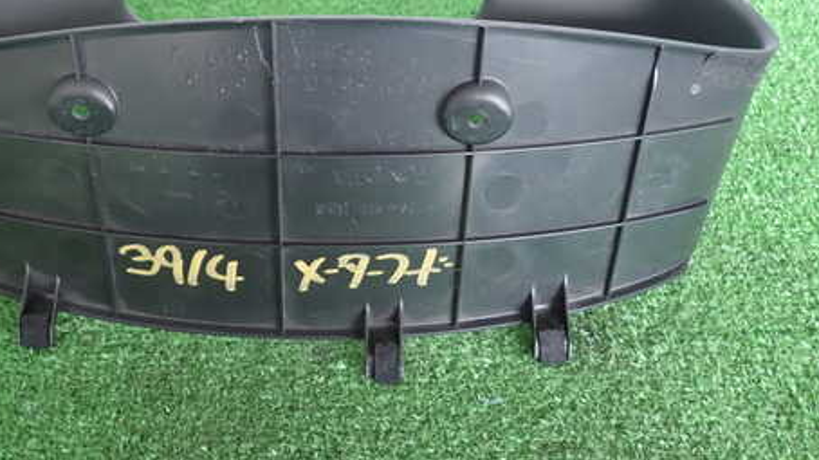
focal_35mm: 36
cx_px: 310
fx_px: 782
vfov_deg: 32.2
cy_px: 117
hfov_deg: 54.7
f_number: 2
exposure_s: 1/60
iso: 200
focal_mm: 4.5
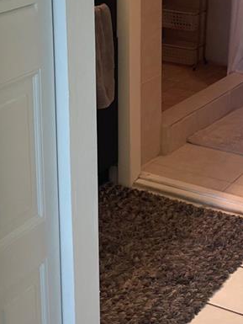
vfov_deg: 23.9
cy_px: 90
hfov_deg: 18.2
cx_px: 120
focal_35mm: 81
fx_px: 758
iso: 80
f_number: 1.6
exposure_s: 1/120
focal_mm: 4.2
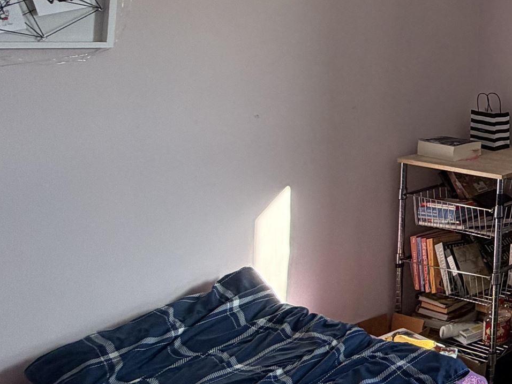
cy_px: 13
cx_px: 809
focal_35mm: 45
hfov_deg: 26.5
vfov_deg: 30.3
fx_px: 666
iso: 80
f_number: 2.2
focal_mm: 2.22
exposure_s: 1/121
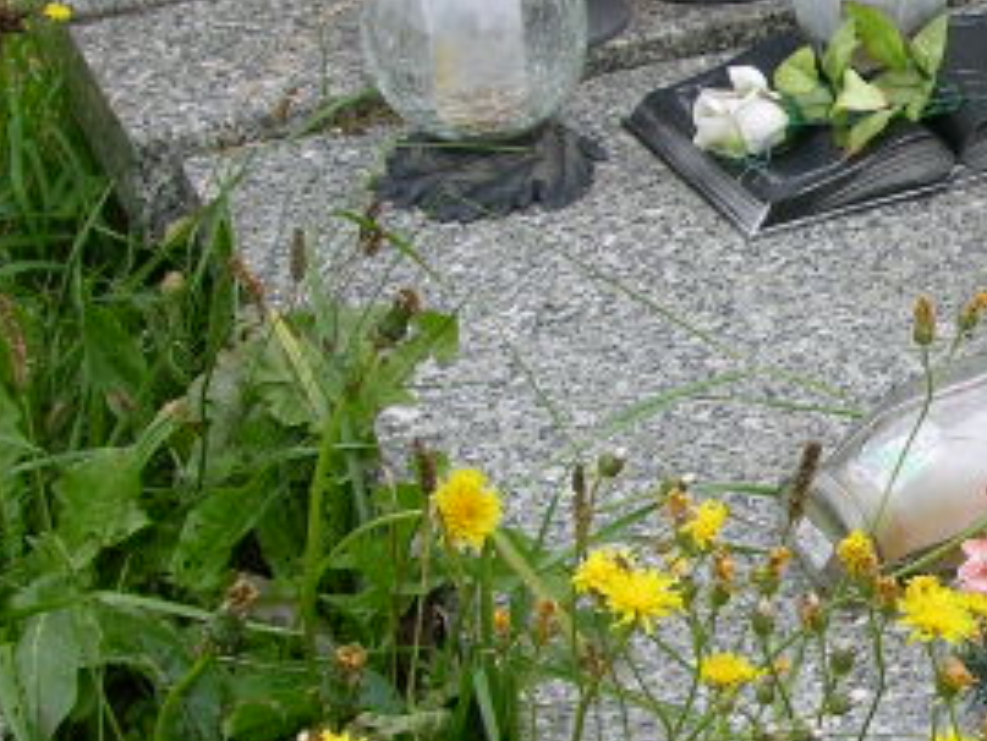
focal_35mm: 133
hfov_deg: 14.2
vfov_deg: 11.2
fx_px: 3794
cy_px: 323
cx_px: 1317
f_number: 5
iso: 50
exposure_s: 1/142
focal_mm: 8.9
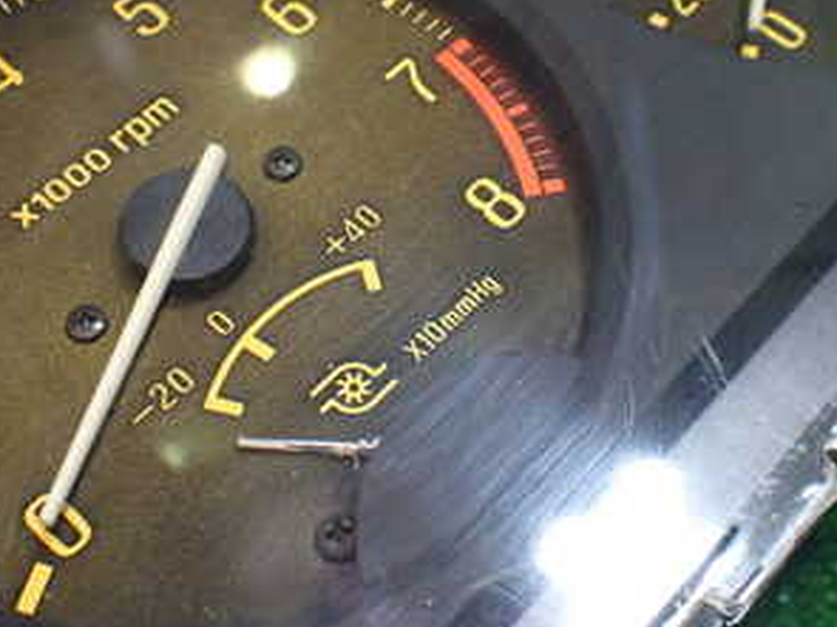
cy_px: 156
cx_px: 465
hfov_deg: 31.7
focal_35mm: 61
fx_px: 1474
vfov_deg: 23.8
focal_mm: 5.4
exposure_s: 1/125
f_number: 2.3
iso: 500
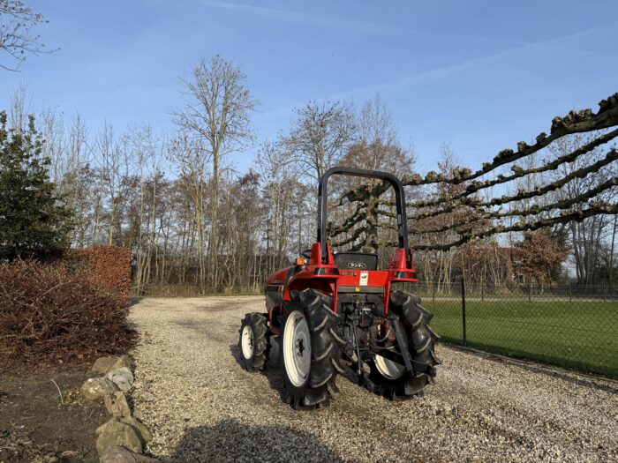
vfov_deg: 56.8
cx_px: 309
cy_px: 232
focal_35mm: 24
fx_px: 428
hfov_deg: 71.6
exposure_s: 1/3584
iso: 80
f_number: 1.78
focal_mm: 6.76
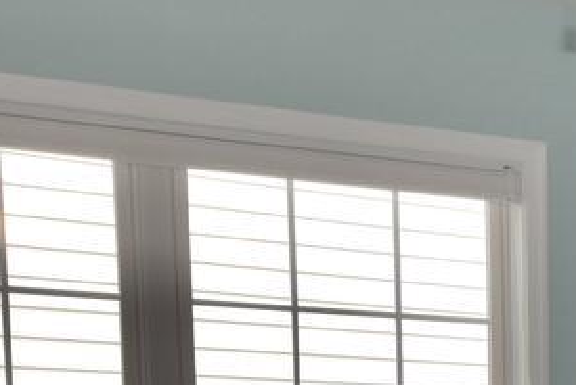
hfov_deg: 18.0
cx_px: 848
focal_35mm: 102
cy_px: 719
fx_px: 1633
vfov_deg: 12.2
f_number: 13
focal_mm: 10
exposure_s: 1/60
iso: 400
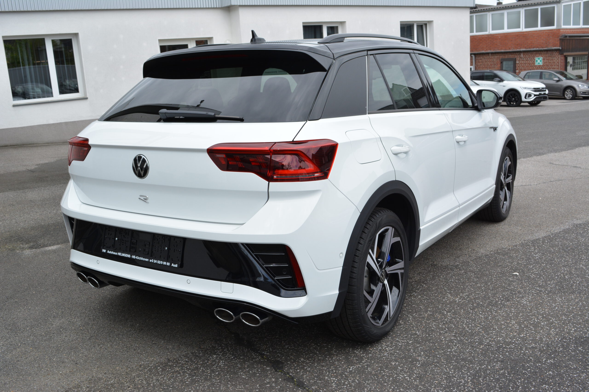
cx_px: 294
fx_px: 589
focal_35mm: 36
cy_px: 196
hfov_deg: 53.1
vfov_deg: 36.9
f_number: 10
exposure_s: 1/400
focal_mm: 24
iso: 320
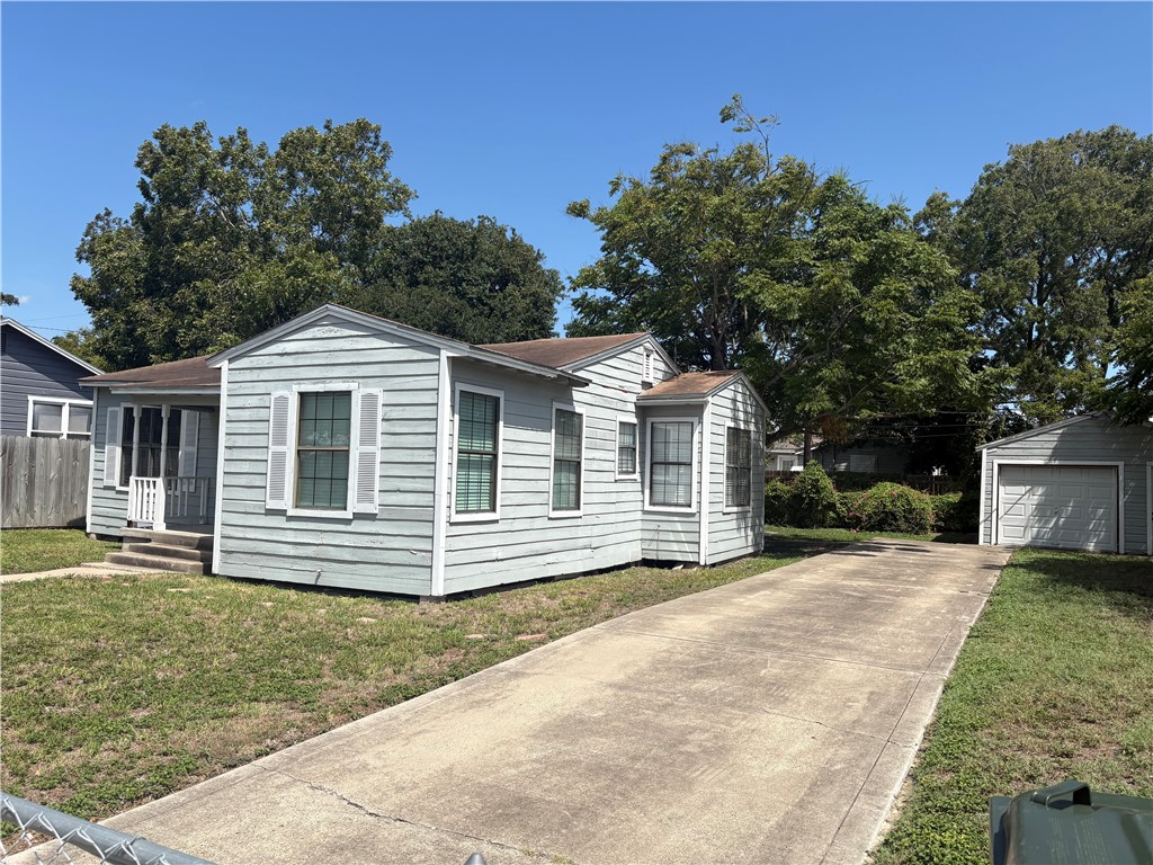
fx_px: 866
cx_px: 576
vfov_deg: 53.1
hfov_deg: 67.3
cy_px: 432
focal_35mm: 26
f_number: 1.6
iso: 50
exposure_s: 1/4065
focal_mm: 5.96
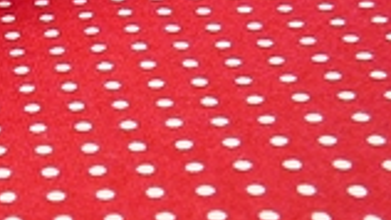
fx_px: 1338
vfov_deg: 9.3
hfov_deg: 15.5
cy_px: 279
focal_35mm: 129
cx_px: -172
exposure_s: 1/13
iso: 200
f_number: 2.8
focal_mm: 5.2
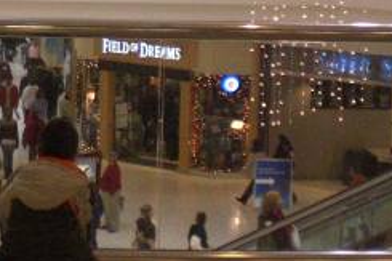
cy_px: -70
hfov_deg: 15.6
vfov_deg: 10.4
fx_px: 1404
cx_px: -13
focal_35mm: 129
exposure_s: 1/80
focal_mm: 6.3
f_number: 3.1
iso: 400
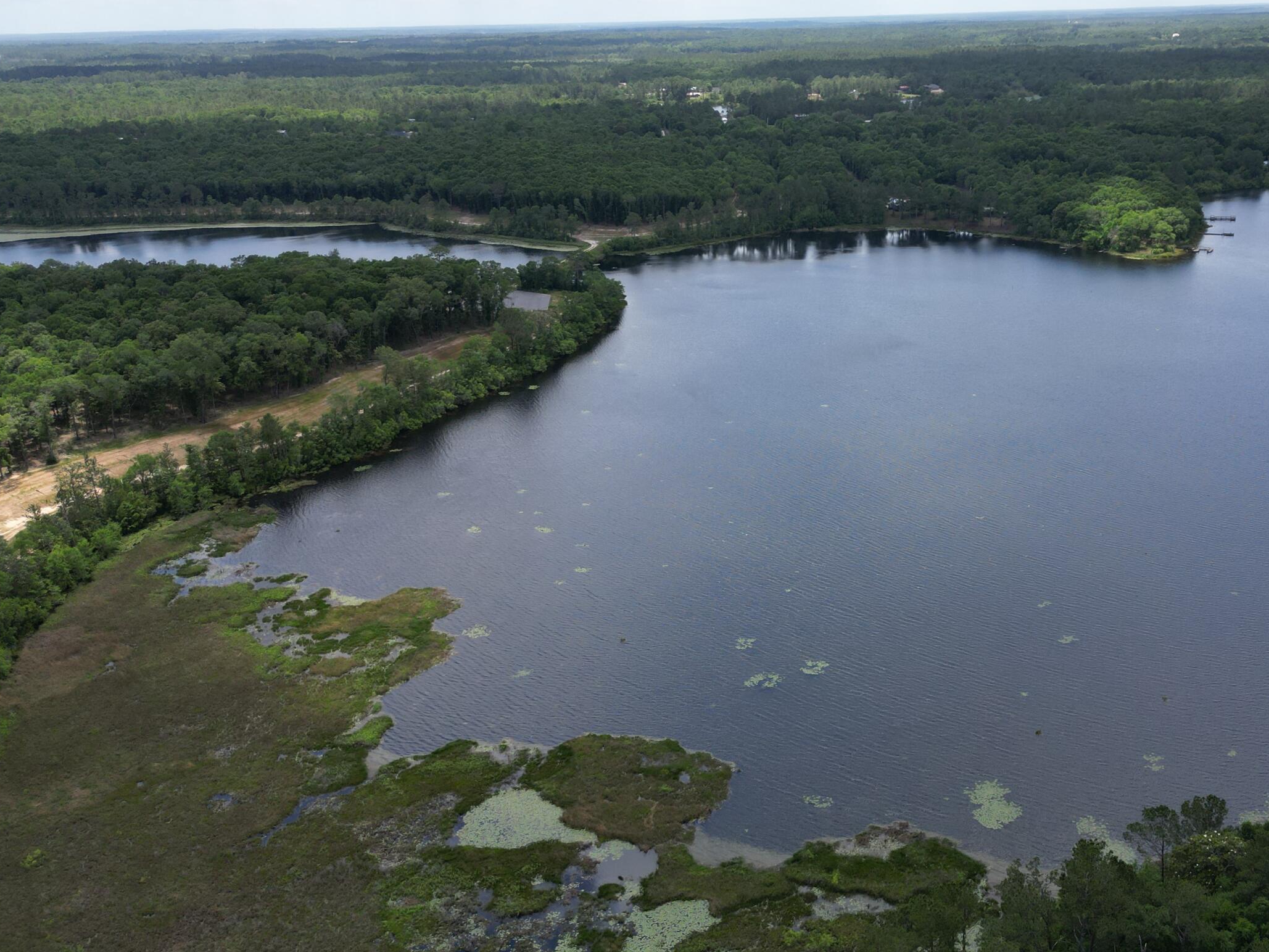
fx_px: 1283
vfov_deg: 40.7
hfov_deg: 52.0
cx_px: 798
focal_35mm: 35
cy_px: 471
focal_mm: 6.72
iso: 100
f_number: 1.7
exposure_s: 1/2000
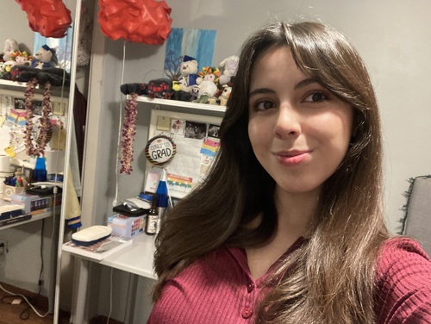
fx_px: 399
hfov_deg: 56.8
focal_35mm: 32
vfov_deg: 44.2
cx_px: 216
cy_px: 162
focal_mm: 2.87
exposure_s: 1/30
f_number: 2.2
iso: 400
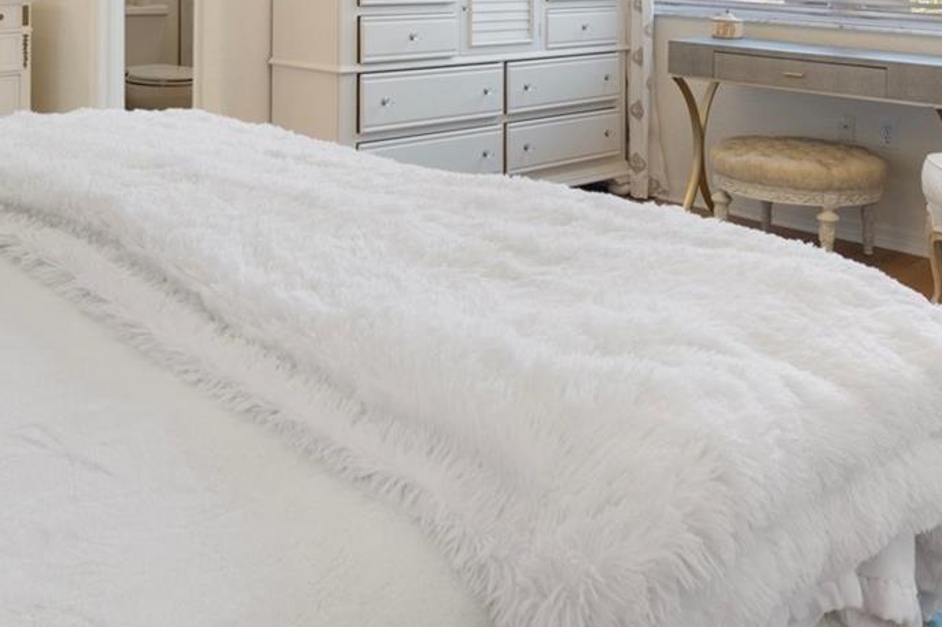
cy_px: -74
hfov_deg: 46.4
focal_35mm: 42
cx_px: 461
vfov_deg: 28.7
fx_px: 1099
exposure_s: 1/2
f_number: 8
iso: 250
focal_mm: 12
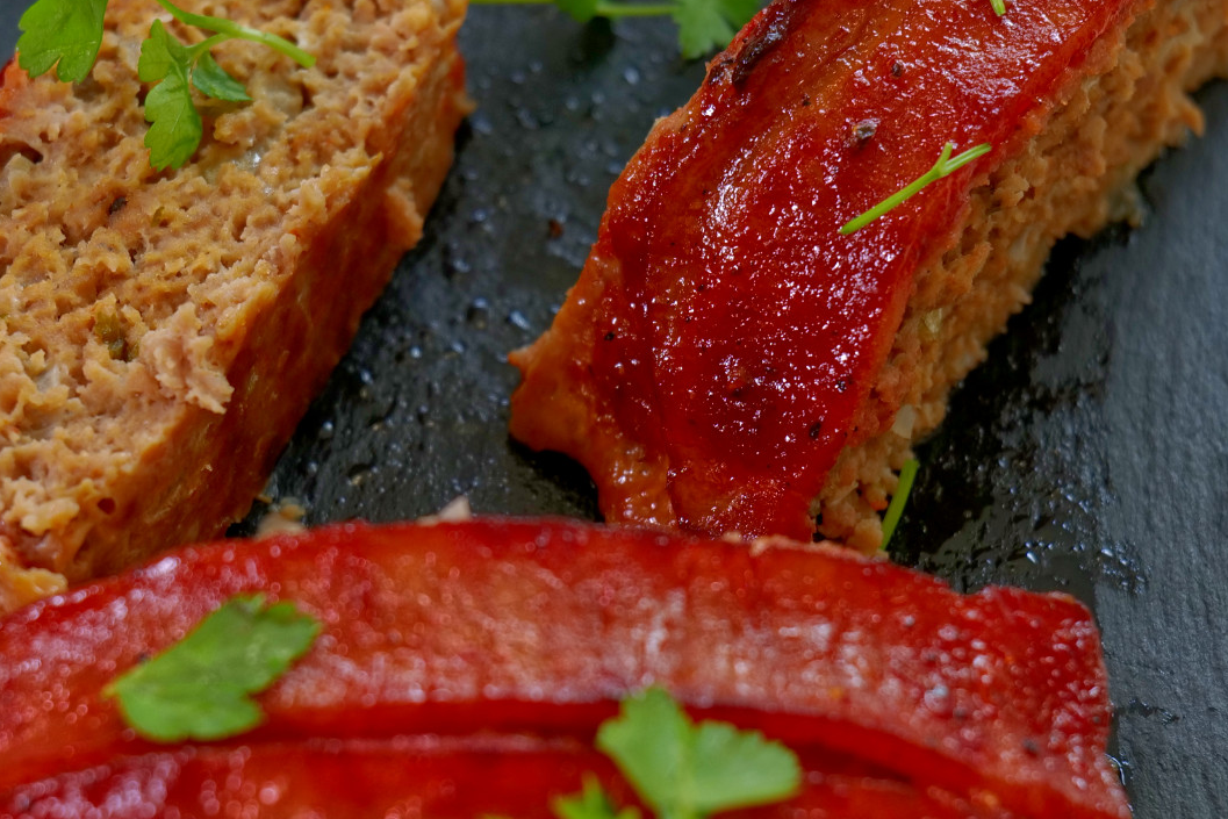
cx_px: 497
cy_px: 429
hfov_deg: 18.7
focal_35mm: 109
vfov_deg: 12.6
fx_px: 3718
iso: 800
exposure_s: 1/80
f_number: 7.1
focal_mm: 60
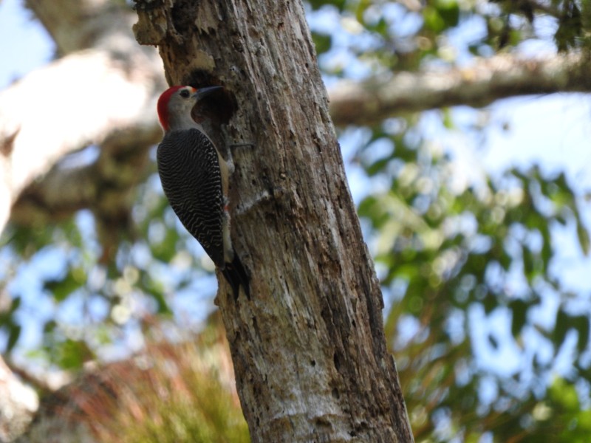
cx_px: 296
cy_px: 222
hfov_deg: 1.8
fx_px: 18780
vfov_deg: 1.4
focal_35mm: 1100
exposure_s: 1/250
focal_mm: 197.1
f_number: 5.6
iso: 250
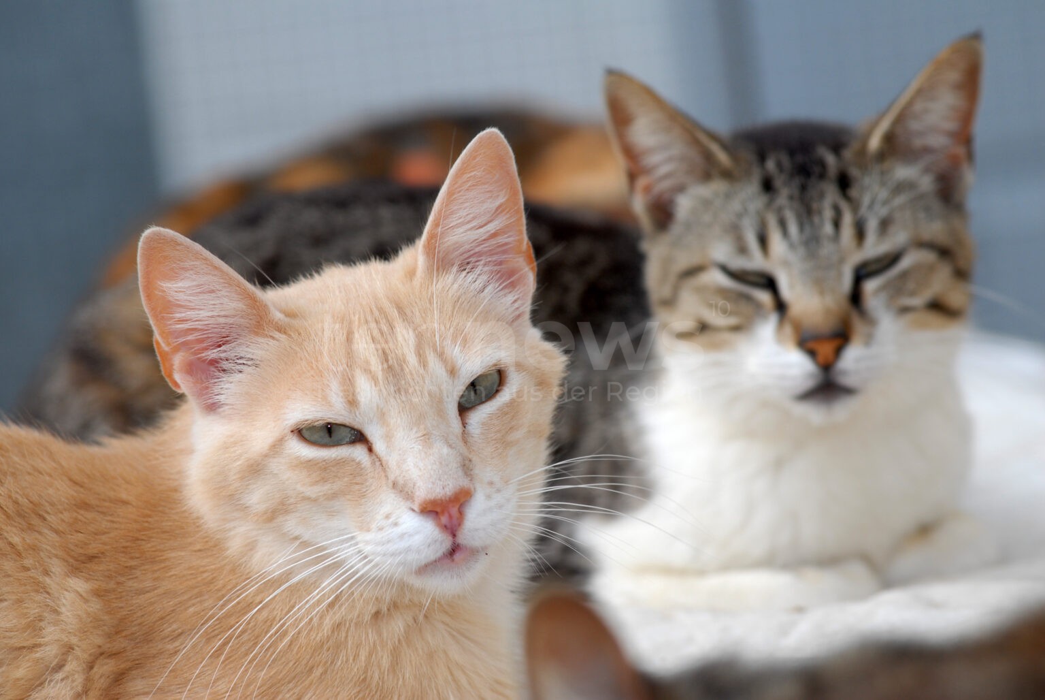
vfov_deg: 5.9
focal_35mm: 232
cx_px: 522
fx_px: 6757
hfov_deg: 8.8
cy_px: 350
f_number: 5.6
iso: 200
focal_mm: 155
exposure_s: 1/200
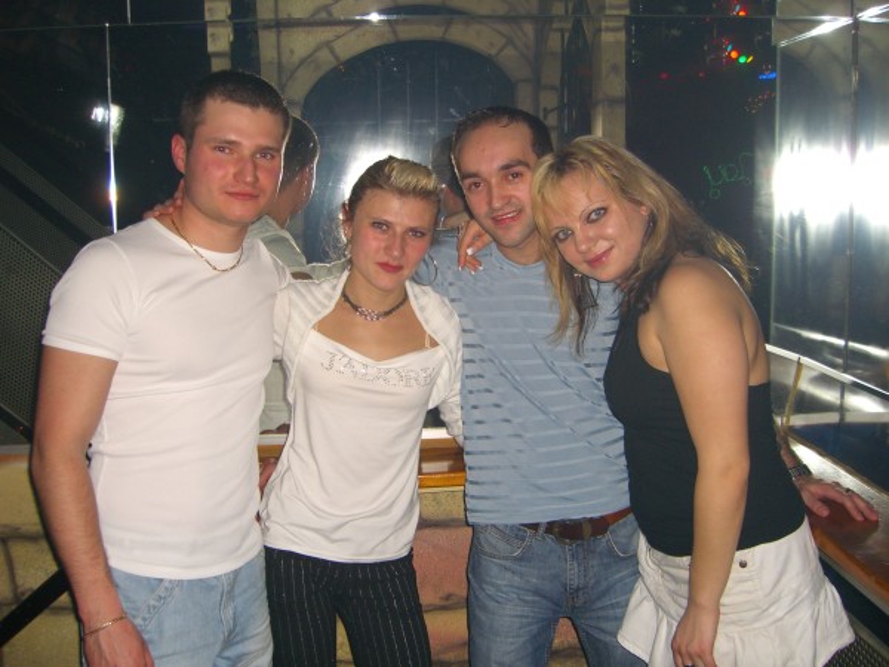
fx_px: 976
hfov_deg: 49.0
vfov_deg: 37.7
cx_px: 444
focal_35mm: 38
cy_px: 334
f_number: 2.8
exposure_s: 1/60
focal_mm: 7.9
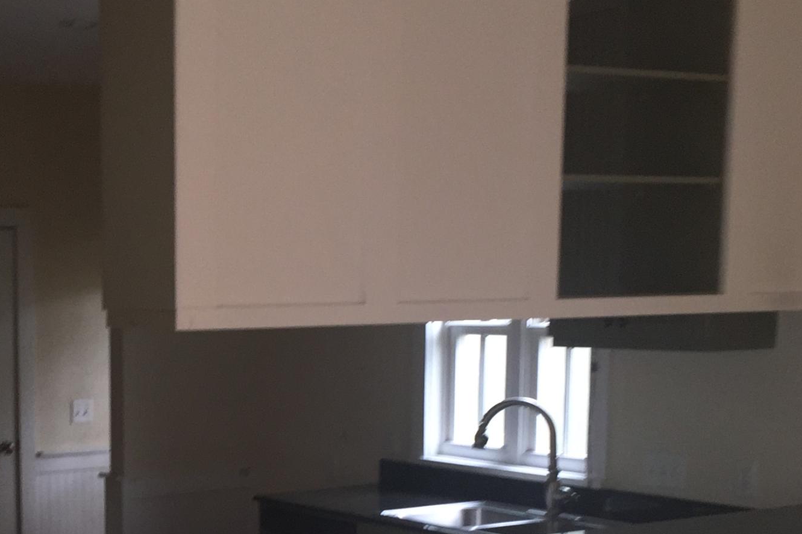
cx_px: 119
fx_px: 1515
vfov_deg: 19.6
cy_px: 492
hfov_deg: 28.8
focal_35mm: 68
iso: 50
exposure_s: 1/30
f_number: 2.2
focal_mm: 4.15
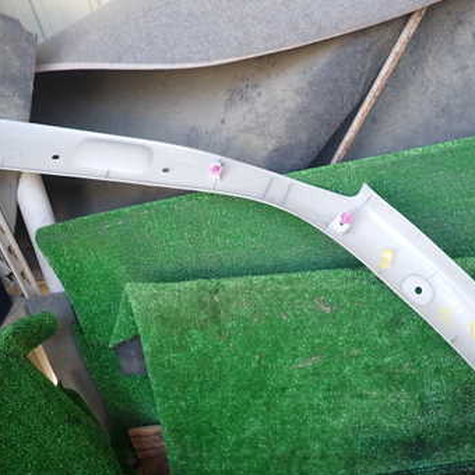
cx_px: 305
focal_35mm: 39
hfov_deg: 42.4
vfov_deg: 42.8
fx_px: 605
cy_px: 258
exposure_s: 1/60
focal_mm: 4.5
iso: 160
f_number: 2
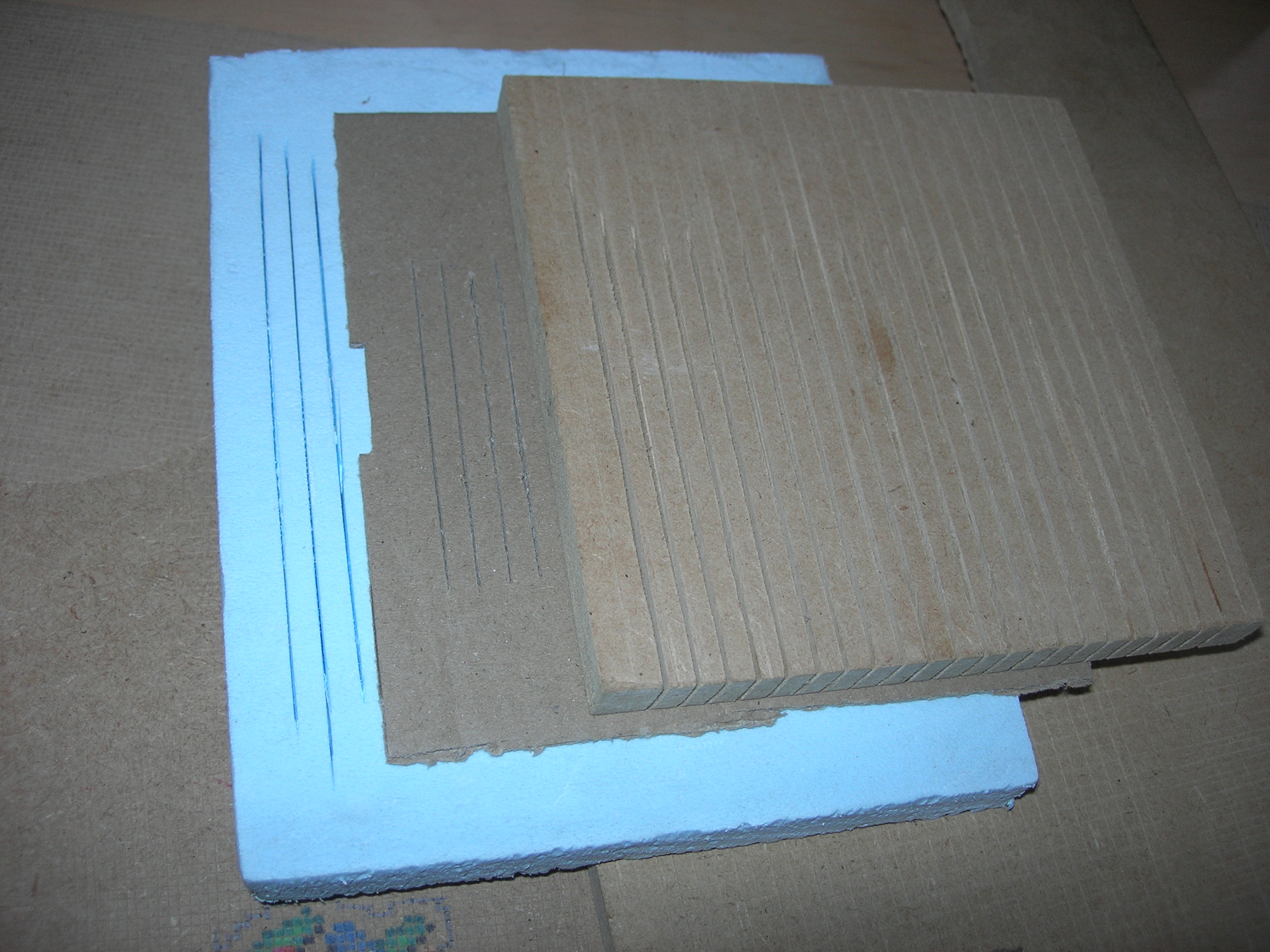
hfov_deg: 49.0
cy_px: 476
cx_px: 635
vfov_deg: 37.7
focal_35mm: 38
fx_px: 1394
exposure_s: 1/60.1
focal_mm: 7.8
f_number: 2.8
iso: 64
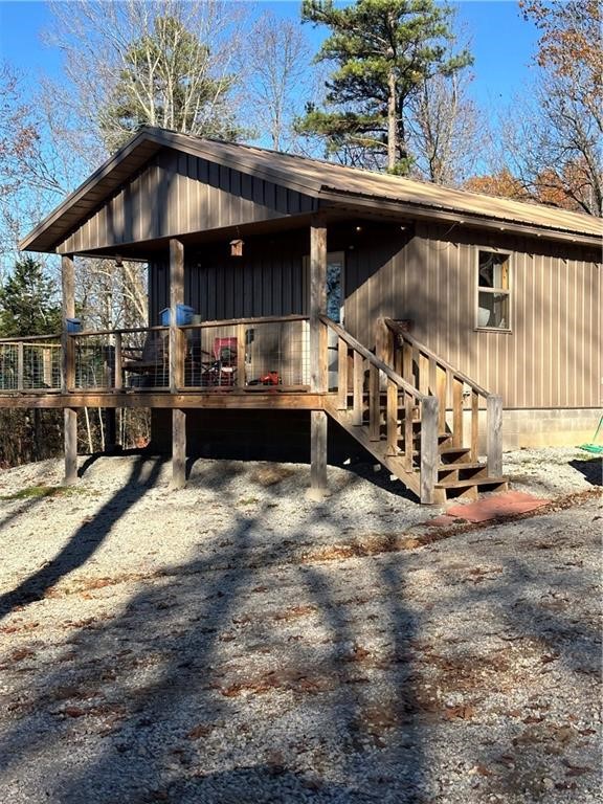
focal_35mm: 48
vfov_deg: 39.7
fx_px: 1115
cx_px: 302
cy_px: 402
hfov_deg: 30.3
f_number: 1.78
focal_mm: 6.86
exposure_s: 1/1953
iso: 64
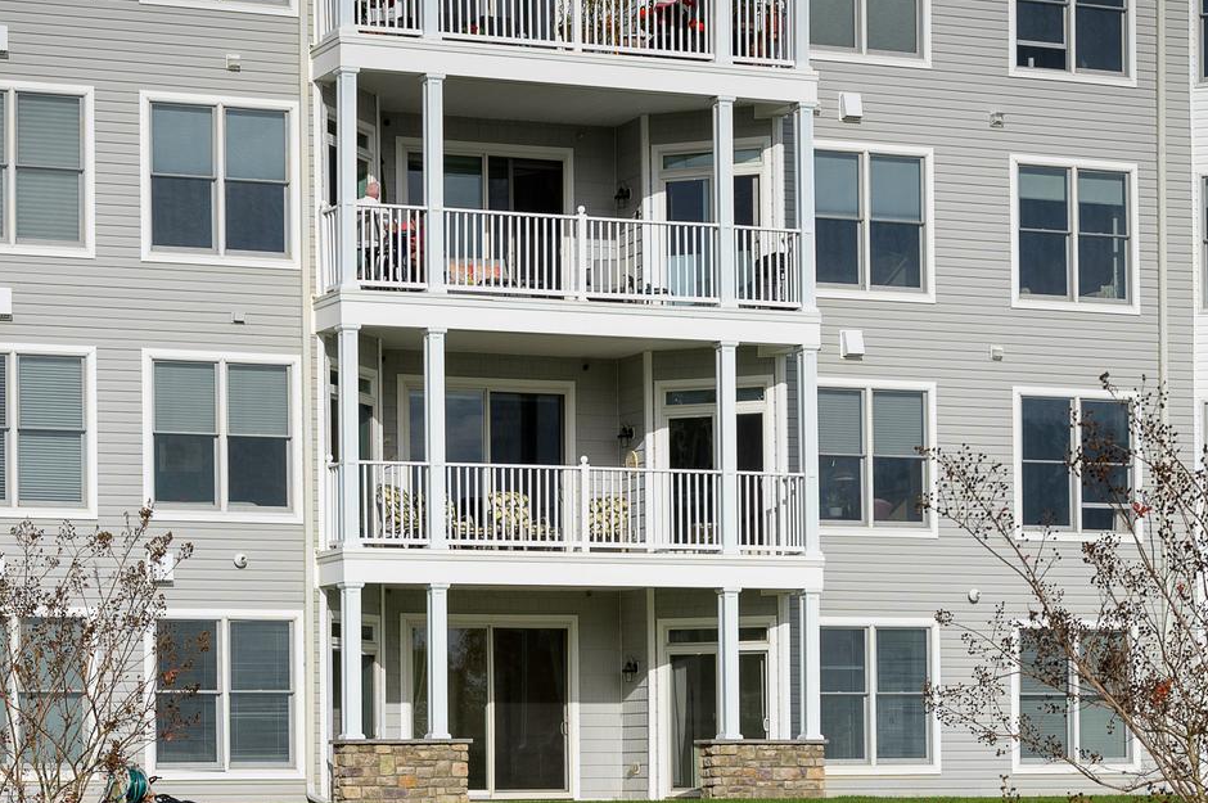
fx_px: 3285
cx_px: 529
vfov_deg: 13.8
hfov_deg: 20.8
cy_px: 745
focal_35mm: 98
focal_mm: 45
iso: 100
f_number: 8
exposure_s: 1/400
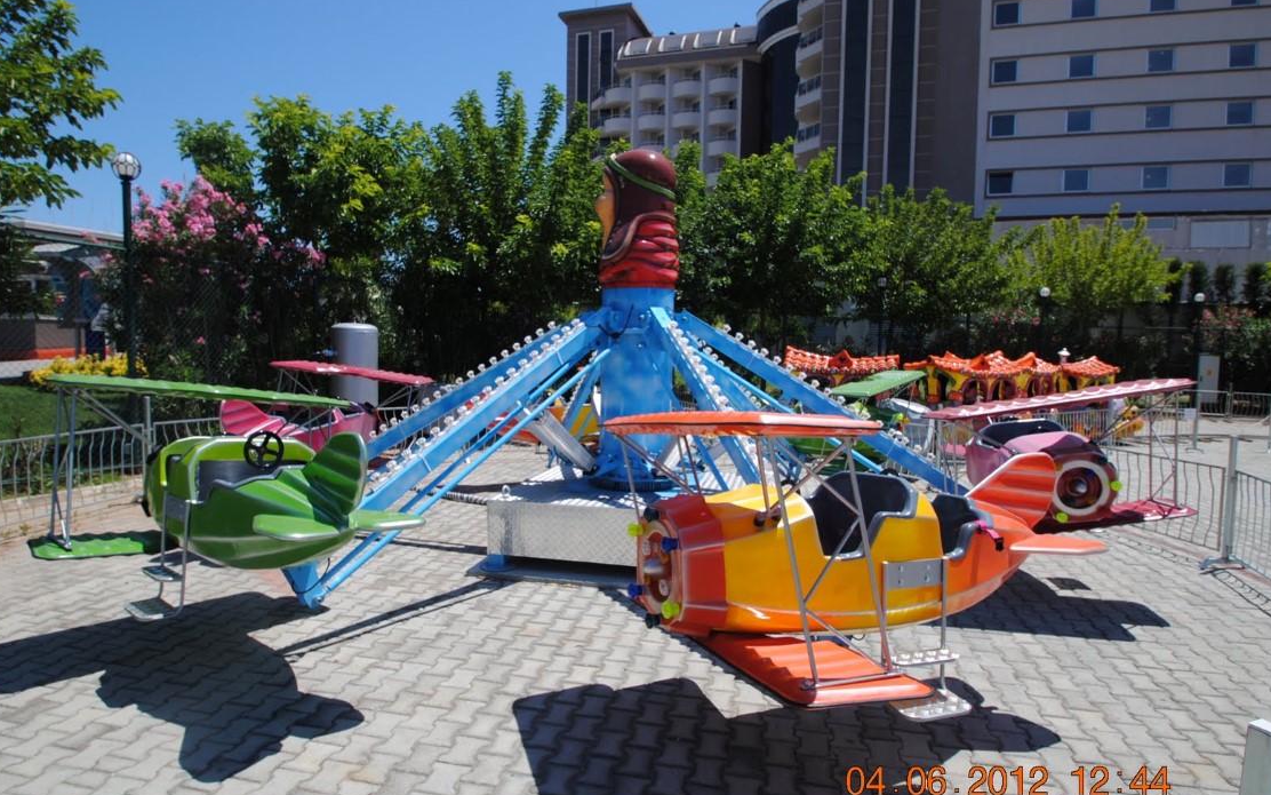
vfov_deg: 58.4
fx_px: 711
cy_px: 408
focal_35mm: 21
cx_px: 640
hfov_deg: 83.6
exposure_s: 1/250
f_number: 8
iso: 100
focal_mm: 13
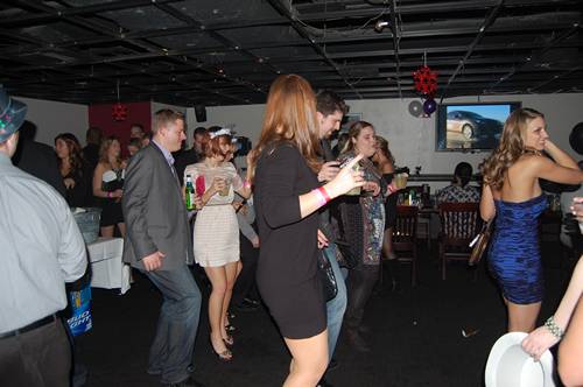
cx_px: 292
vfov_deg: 47.8
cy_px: 194
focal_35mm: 27
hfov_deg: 67.4
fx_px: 437
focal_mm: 18
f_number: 3.5
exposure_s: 1/60
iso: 400
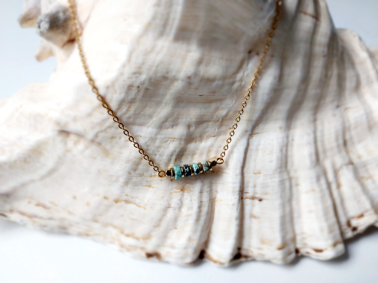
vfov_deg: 46.8
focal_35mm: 30
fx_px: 328
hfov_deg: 60.0
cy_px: 142
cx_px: 189
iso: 32
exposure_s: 1/50
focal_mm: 4.6
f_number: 1.8
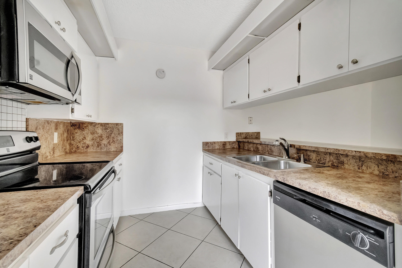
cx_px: 201
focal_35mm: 15
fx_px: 167
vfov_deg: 77.3
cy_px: 134
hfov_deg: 100.4
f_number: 8
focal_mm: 10
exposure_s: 1/15
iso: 4500
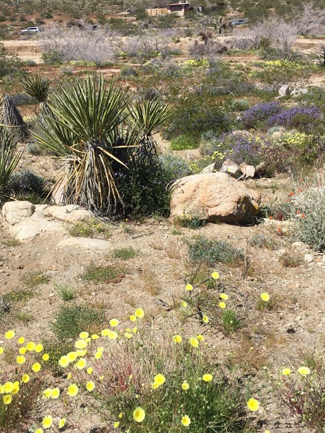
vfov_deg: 47.9
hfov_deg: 36.6
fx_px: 488
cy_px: 216
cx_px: 122
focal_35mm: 39
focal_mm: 4.15
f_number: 2.2
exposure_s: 1/2475
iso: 32
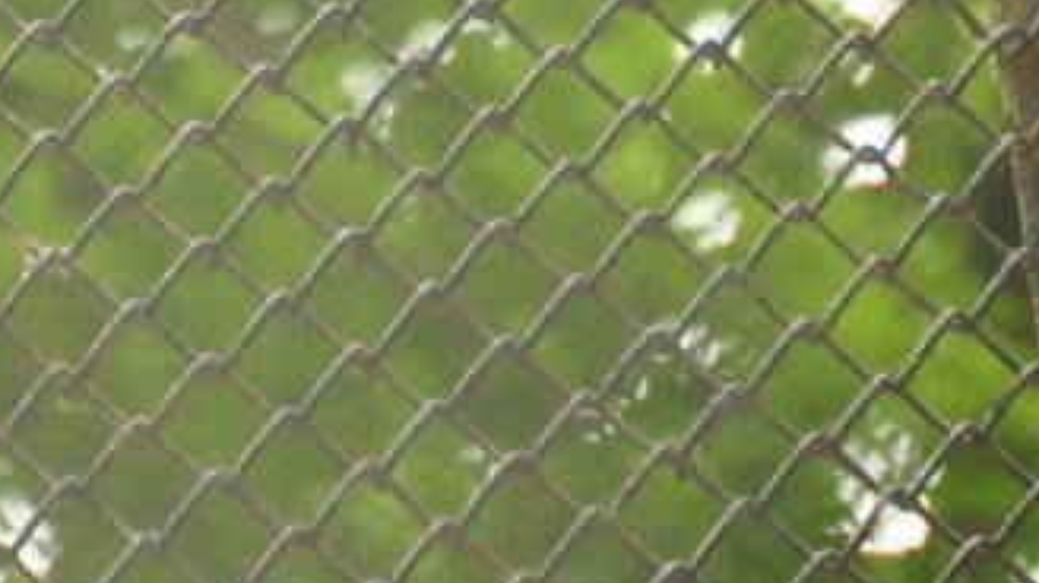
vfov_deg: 1.5
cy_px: -857
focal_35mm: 805
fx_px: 22151
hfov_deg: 2.7
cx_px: -748
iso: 1000
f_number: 5.6
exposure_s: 1/200
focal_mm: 105
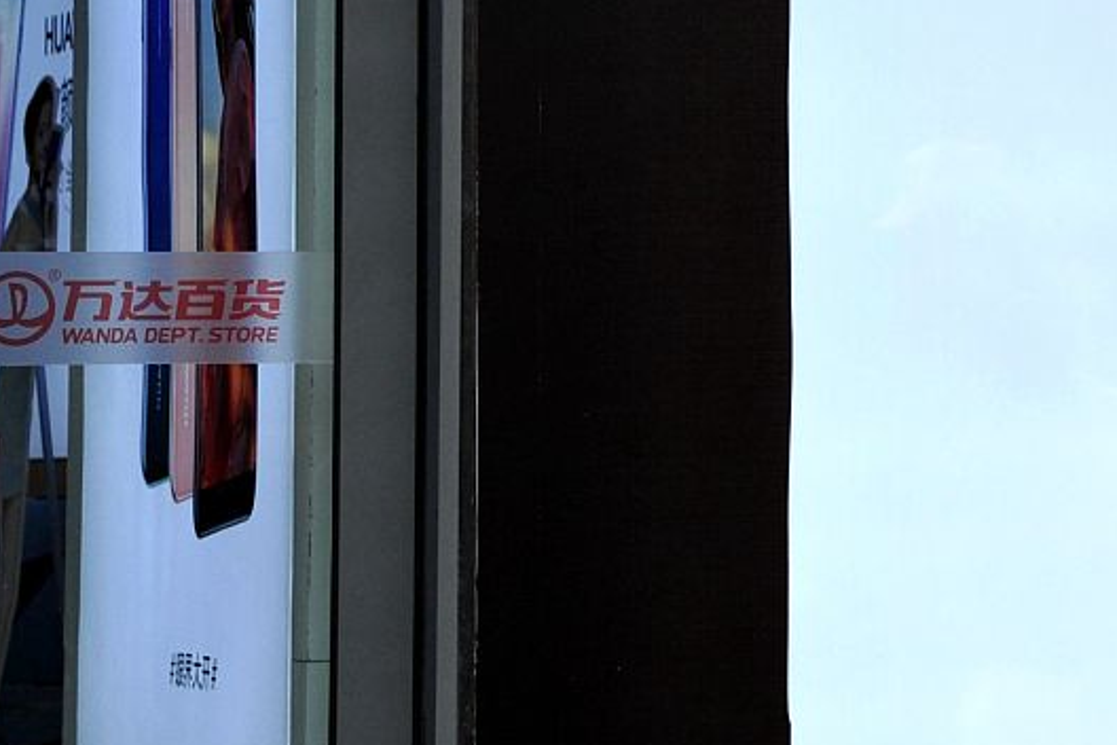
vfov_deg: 8.6
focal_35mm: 159
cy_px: 48
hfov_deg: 12.7
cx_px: 1244
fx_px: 4933
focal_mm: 70
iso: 800
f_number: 4
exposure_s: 1/2500
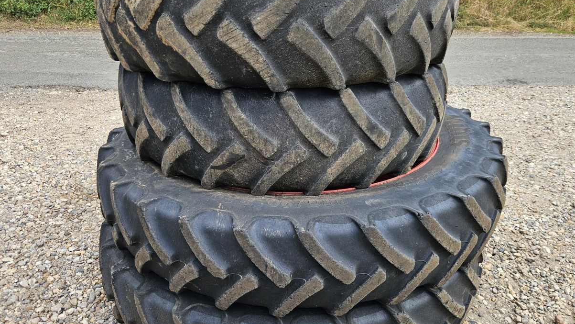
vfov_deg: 38.9
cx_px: 298
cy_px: 175
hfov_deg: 64.3
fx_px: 457
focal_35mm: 30
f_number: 1.8
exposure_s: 1/255
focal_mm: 5.4
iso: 25
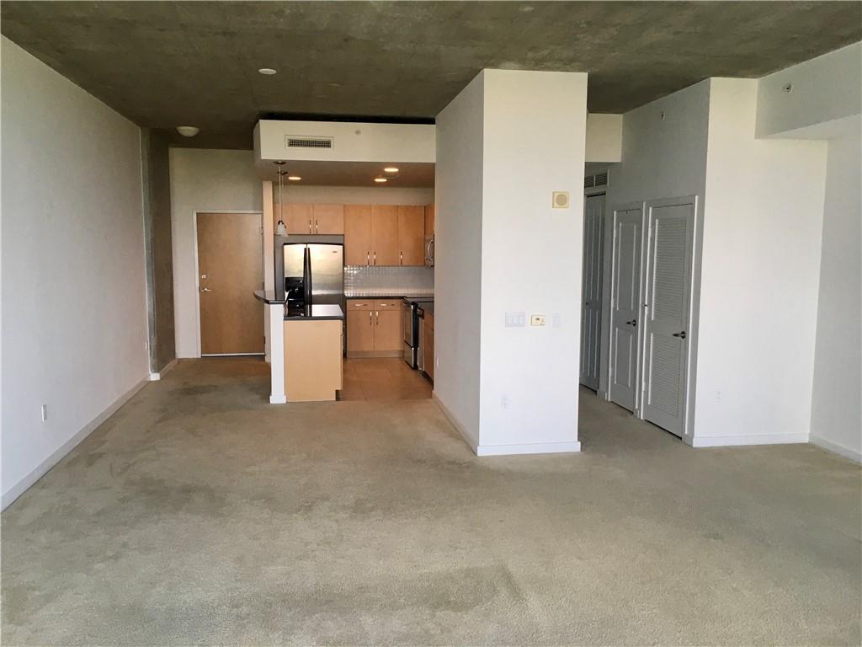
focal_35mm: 29
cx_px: 431
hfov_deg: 61.7
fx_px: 722
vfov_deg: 48.2
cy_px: 324
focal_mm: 4.15
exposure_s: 1/30
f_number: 2.2
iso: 25
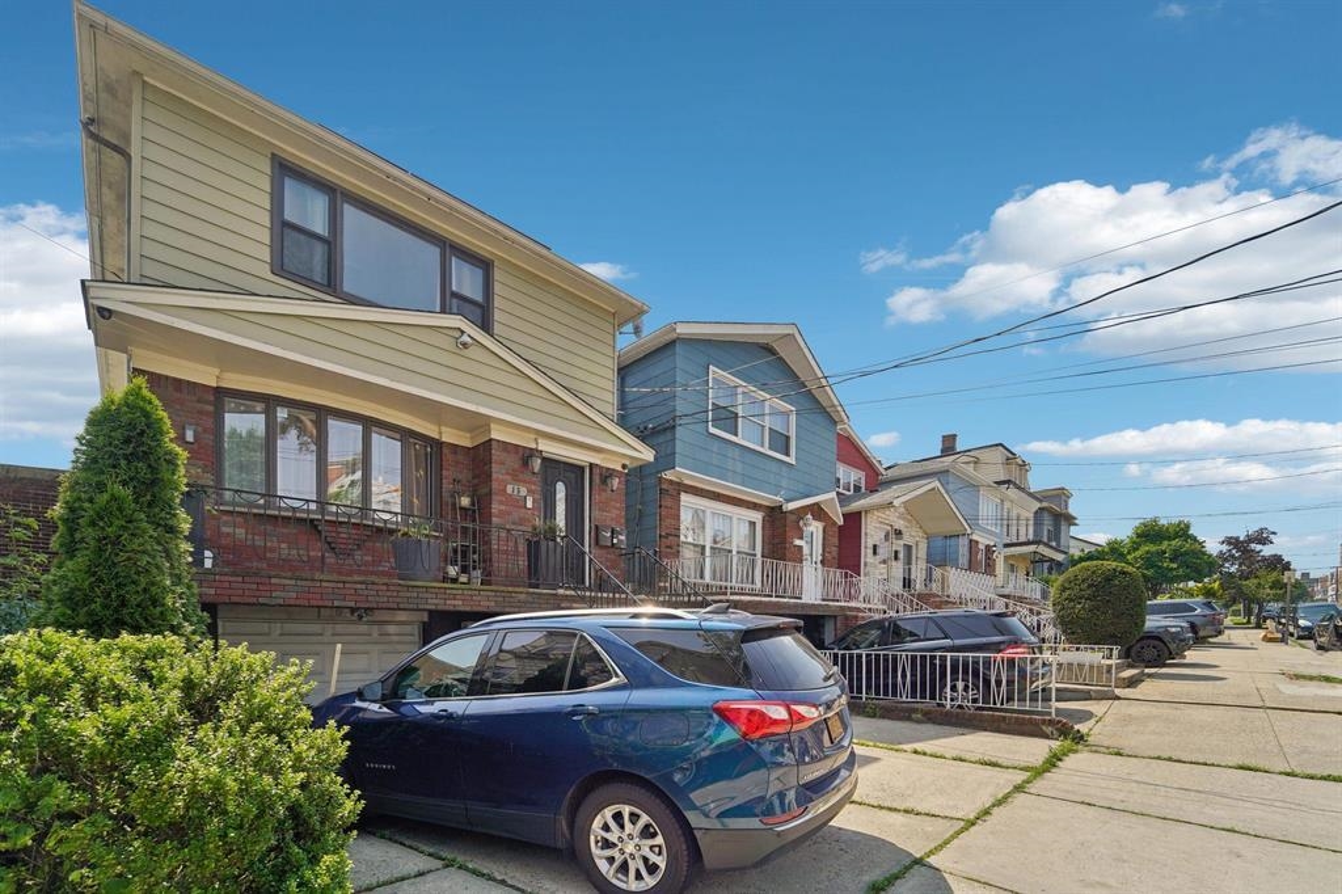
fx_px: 522
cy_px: 447
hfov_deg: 104.3
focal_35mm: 14
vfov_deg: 81.2
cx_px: 671
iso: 400
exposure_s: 1/500
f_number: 8
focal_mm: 14
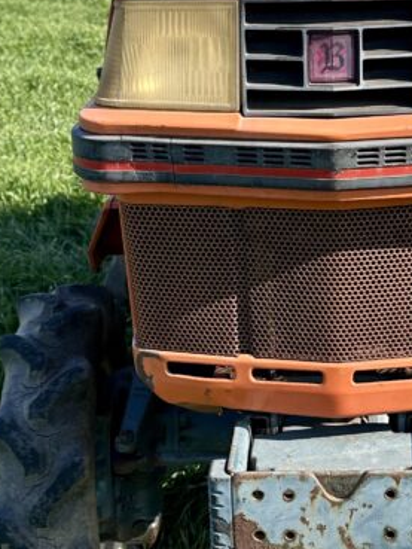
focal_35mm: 52
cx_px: 353
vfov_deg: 36.8
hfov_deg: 27.3
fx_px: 825
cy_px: 239
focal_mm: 6.86
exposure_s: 1/2203
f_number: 1.78
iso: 80
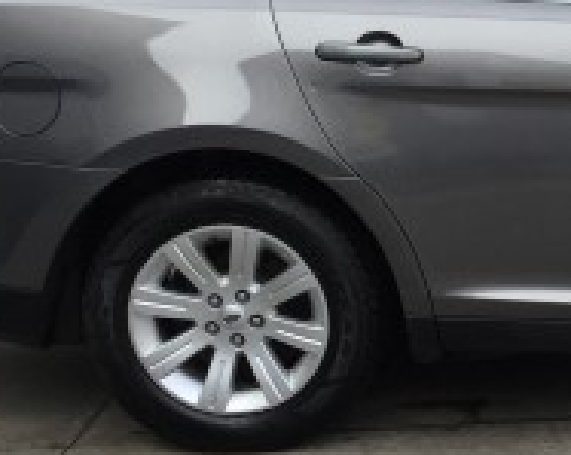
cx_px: 788
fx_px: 1637
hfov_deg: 18.2
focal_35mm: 97
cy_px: 168
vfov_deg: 15.8
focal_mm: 4.15
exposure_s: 1/842
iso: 32
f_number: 2.2
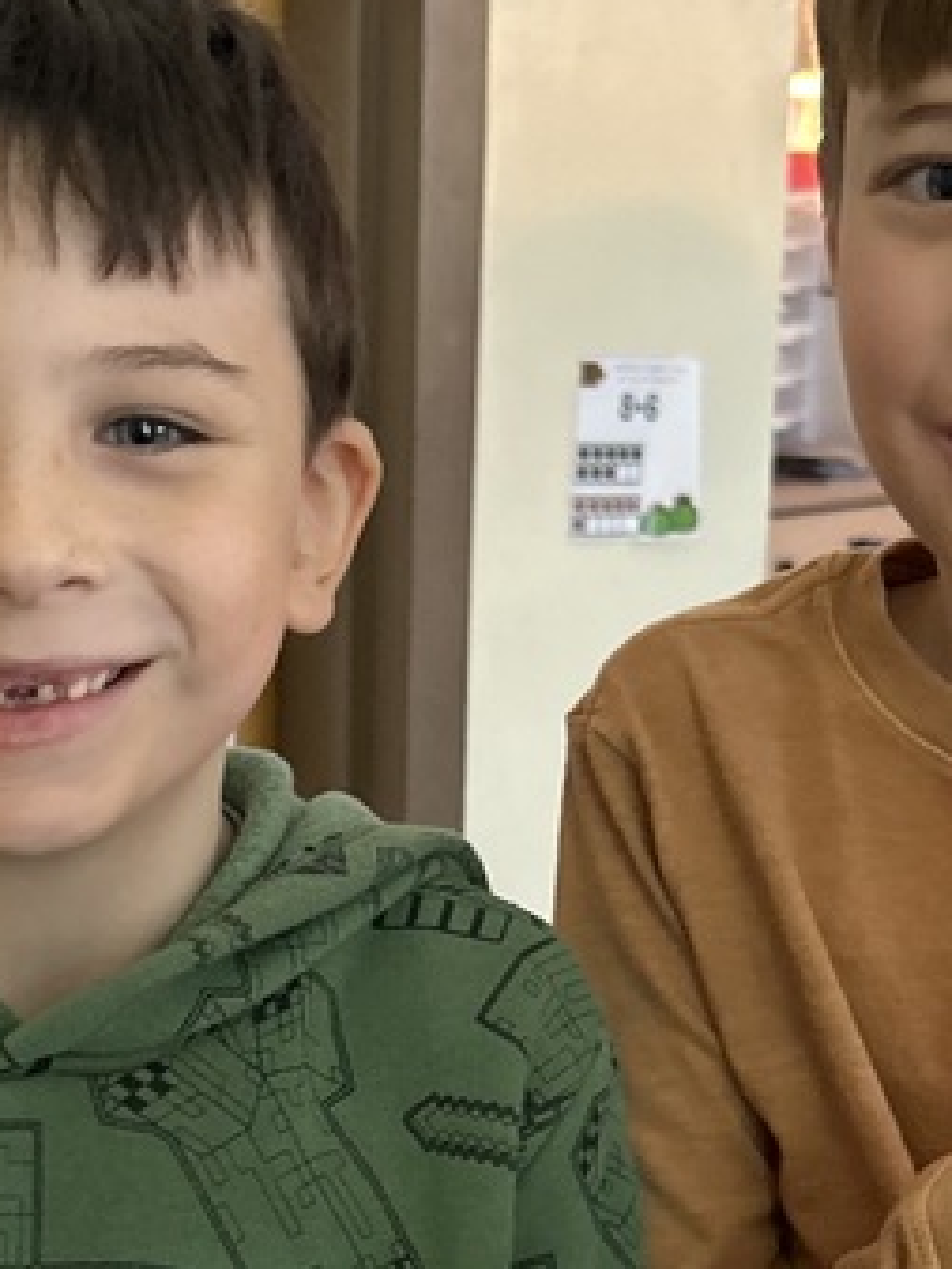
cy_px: 885
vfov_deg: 24.5
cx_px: 350
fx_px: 2895
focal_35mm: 79
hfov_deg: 18.6
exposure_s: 1/40
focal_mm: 5.7
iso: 400
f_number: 1.5
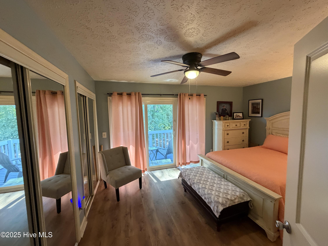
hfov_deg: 102.1
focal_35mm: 14
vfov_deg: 85.7
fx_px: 133
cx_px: 164
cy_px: 123
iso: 400
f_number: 2.2
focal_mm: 2.22
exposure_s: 1/60
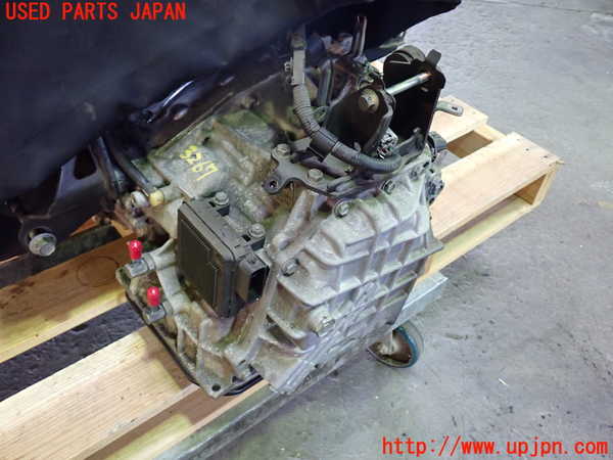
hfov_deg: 60.0
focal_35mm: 30
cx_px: 306
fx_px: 531
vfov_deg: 46.8
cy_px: 230
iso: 500
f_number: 2.3
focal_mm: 5.4
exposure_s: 1/30
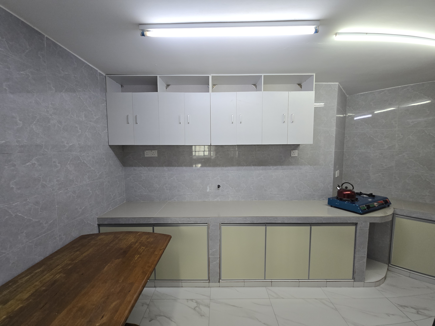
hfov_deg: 106.2
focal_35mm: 13
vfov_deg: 89.9
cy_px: 163
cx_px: 218
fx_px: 163
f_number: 2.2
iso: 160
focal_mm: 2.2
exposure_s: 1/100
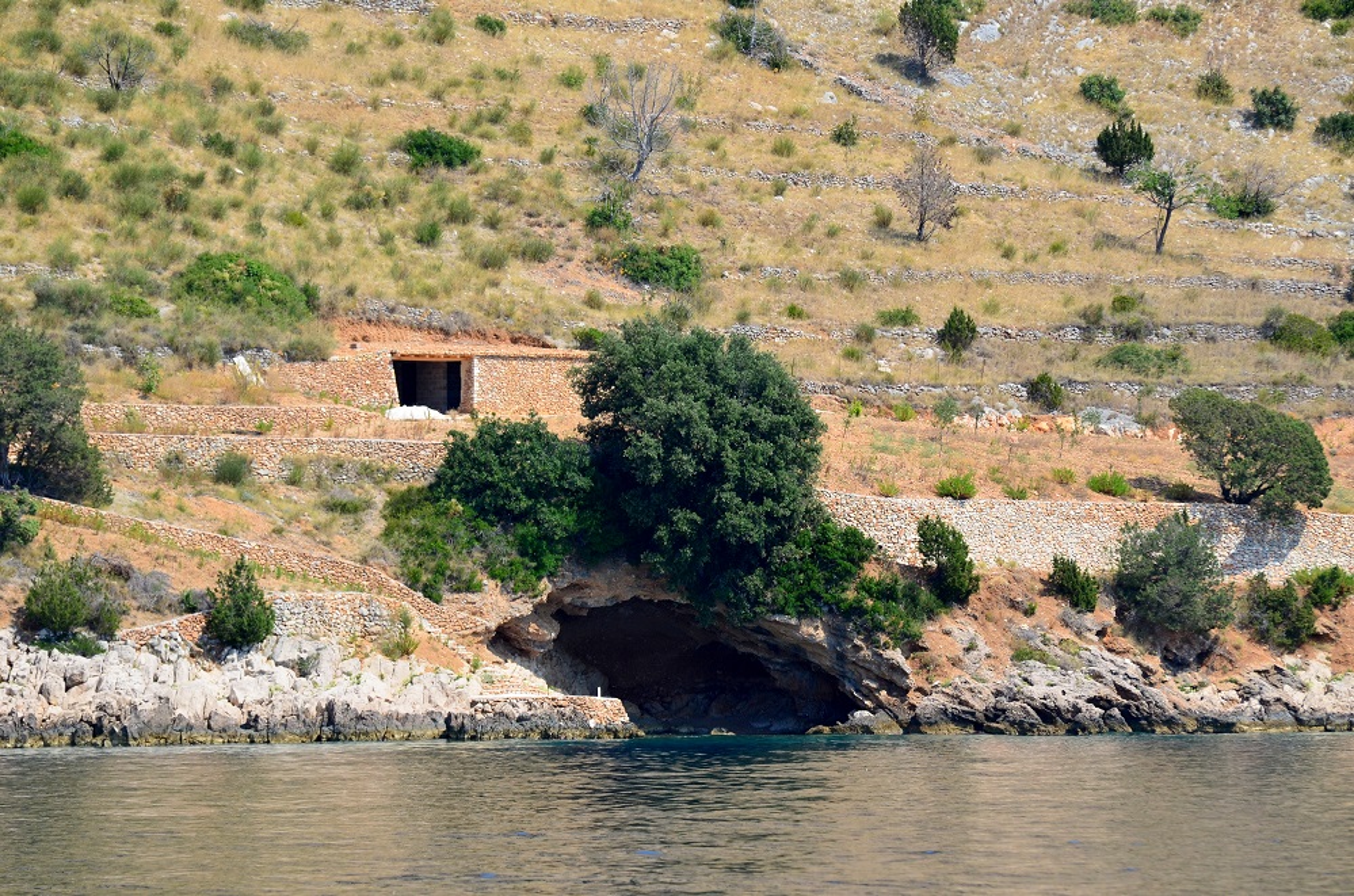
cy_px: 448
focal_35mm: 270
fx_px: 10131
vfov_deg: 5.1
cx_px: 677
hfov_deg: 7.6
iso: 400
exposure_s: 1/2000
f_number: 5.6
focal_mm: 180
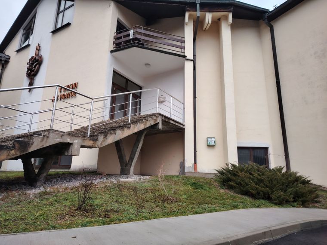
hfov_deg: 71.6
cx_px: 164
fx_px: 227
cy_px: 122
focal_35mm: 24
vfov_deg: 56.8
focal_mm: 5.25
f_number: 1.75
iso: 128
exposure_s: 1/100
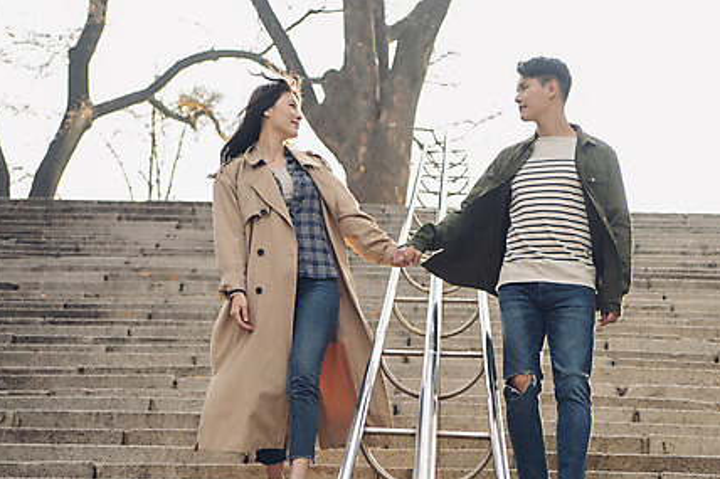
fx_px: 1539
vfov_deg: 17.7
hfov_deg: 26.3
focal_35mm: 77
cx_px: 386
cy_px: 321
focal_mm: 55
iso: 250
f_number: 3.5
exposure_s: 1/640
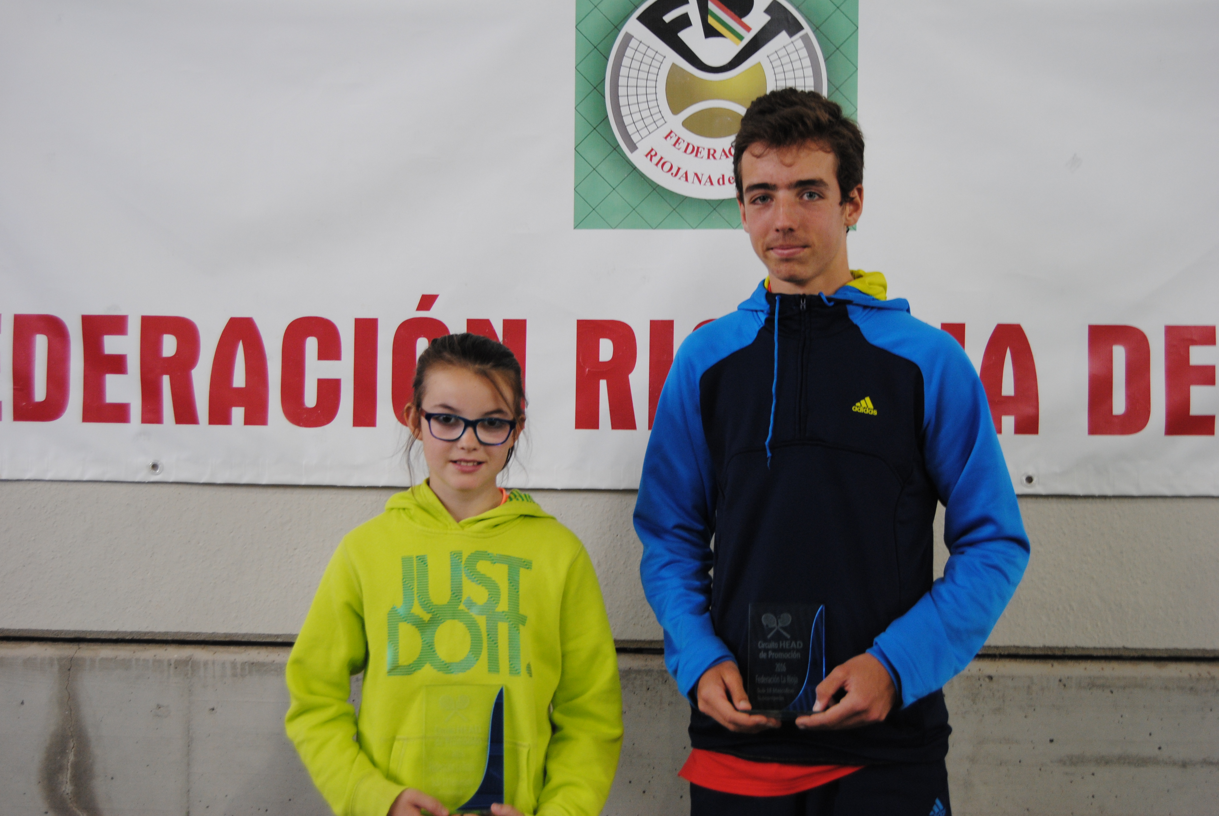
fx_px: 1780
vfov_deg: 25.8
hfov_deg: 37.8
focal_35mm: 52
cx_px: 610
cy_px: 408
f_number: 4.5
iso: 360
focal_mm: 35
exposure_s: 1/30
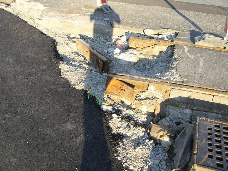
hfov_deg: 49.0
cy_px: 86
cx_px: 114
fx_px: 250
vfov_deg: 37.7
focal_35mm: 38
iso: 50
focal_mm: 7.8
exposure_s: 1/640
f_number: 2.8
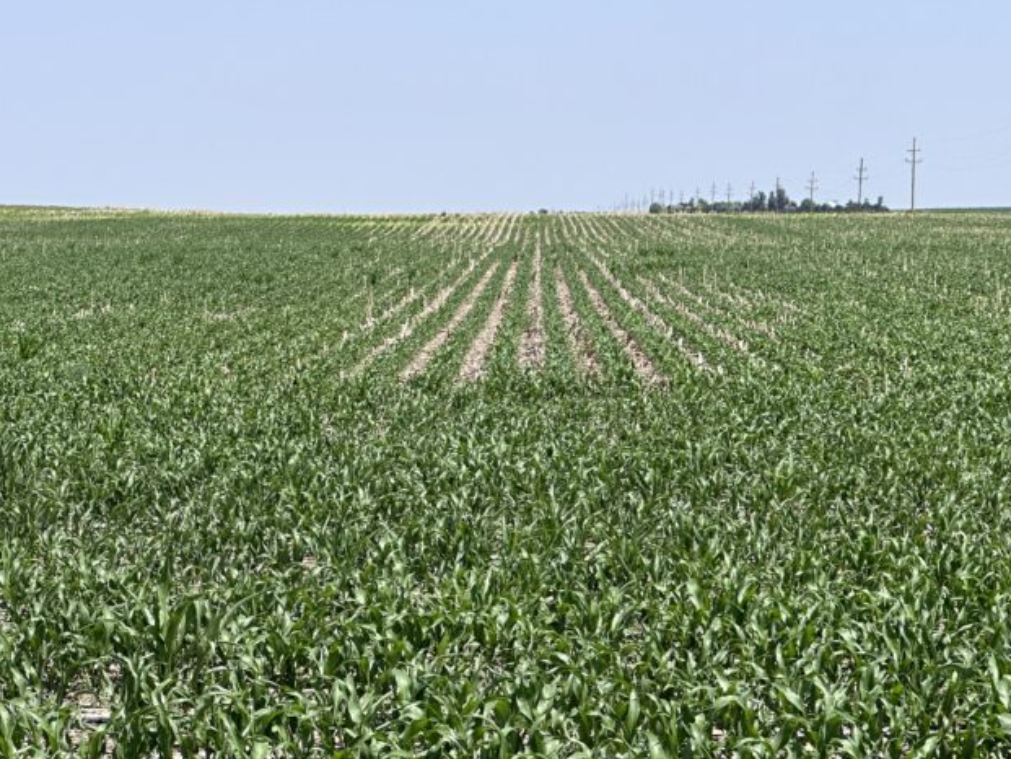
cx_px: 497
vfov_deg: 11.7
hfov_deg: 15.5
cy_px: 555
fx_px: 3710
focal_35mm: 127
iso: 32
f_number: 2.8
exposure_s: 1/589
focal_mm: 9
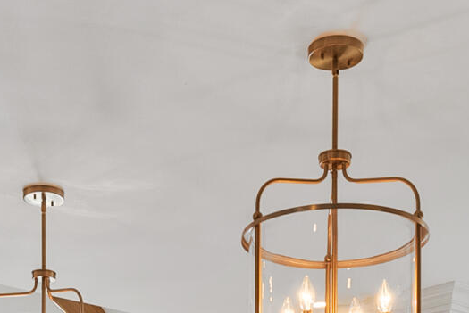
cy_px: 642
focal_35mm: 80
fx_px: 1043
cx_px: 221
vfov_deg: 14.1
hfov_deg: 25.3
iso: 800
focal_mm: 14
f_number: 6.3
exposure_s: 1/100
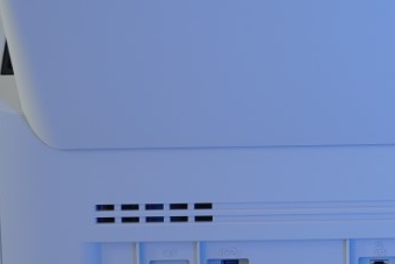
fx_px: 1504
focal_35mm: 137
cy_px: 83
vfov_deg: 10.0
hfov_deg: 14.8
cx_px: 361
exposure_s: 1/25
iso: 100
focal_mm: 23
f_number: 5.6
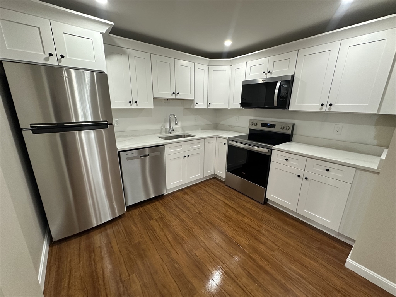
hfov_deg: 102.1
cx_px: 198
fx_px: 160
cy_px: 148
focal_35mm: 14
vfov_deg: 85.7
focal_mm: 2.22
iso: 320
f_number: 2.2
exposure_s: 1/120
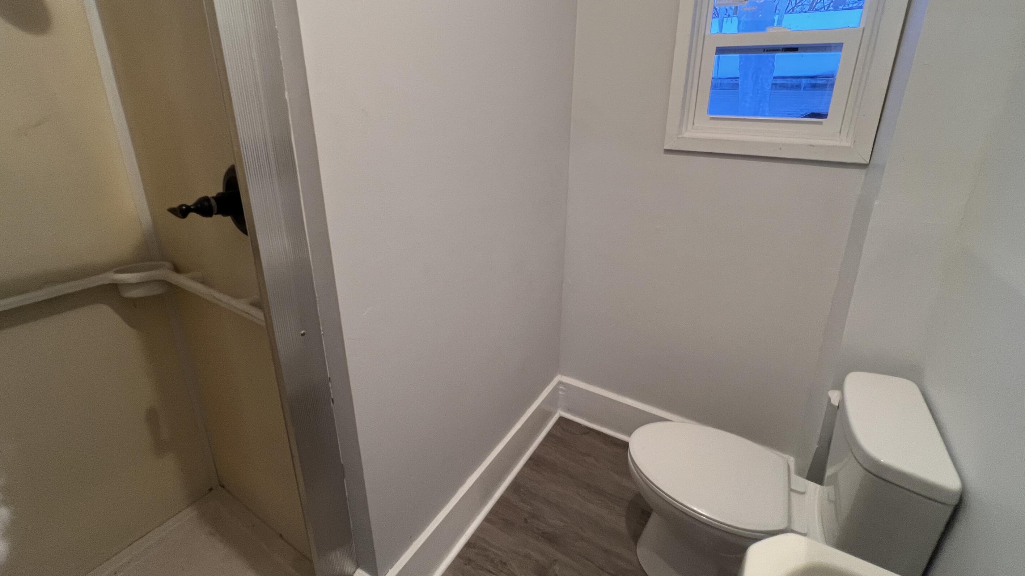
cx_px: 539
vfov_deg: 69.9
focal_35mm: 15
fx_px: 408
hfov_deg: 102.9
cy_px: 237
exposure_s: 1/60
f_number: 1.8
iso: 200
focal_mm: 1.57
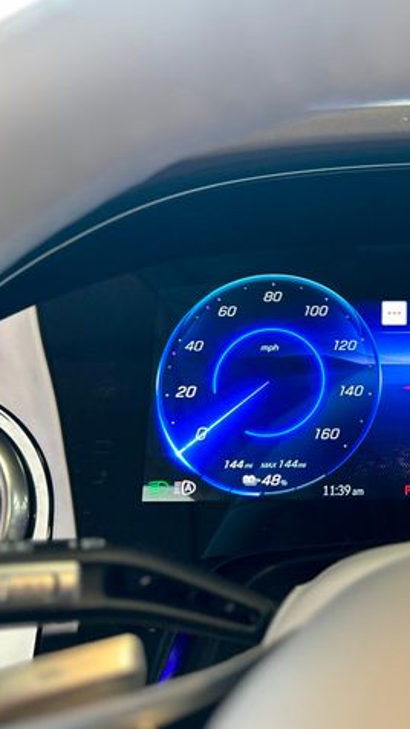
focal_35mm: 38
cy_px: 365
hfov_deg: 28.3
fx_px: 735
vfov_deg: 52.8
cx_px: 451
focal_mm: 5.7
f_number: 1.5
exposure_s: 1/54
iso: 250
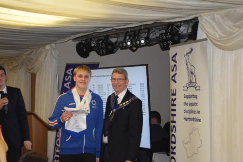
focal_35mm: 82
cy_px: 81
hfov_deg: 24.6
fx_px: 557
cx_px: 122
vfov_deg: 16.5
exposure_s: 1/60
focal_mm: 55
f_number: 5.6
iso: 3200
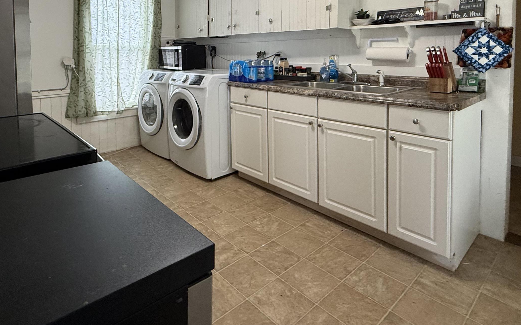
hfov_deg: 78.9
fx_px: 312
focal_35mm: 22
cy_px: 67
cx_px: 215
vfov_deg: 51.7
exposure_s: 1/60
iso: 250
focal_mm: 2.22
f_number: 2.2
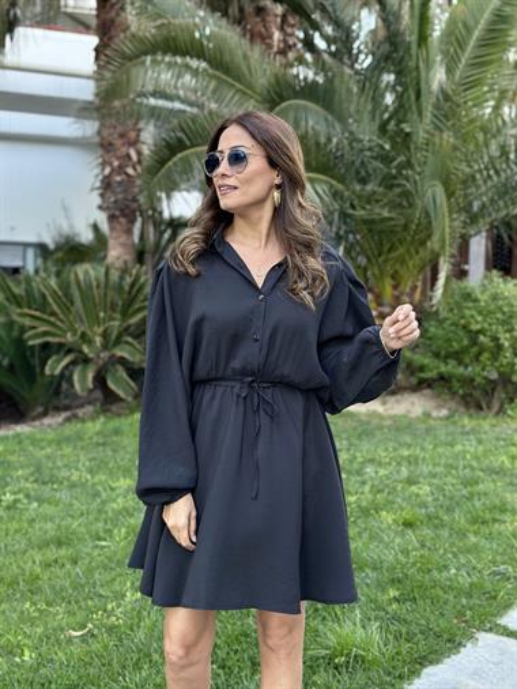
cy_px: 344
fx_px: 955
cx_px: 258
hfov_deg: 30.3
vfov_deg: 39.6
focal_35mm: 48
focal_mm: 6.86
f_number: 1.78
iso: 125
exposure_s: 1/135
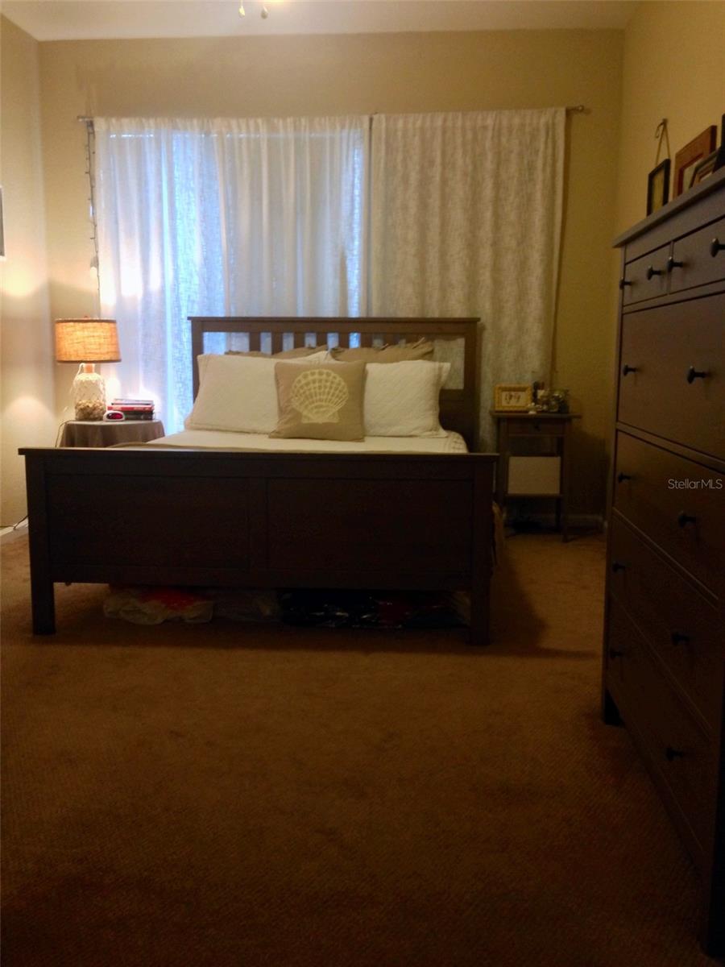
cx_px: 362
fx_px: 922
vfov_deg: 55.4
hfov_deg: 42.9
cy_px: 484
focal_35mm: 33
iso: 250
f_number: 2.4
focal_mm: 4.12
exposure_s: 1/20
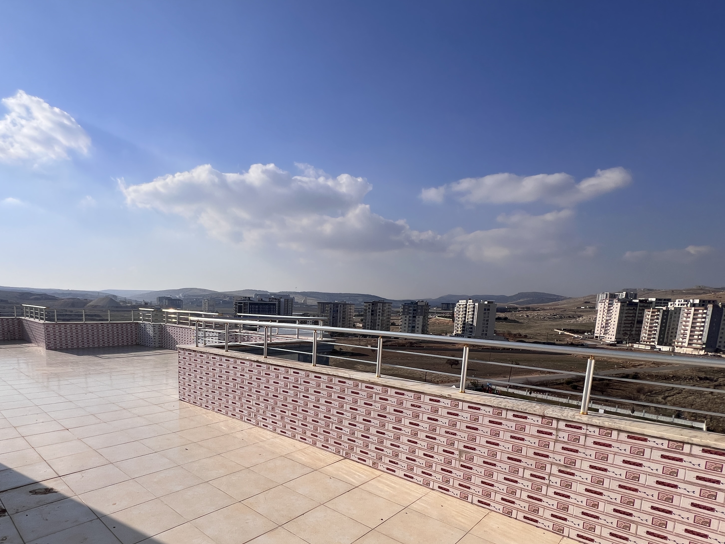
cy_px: 364
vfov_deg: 69.5
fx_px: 377
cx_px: 272
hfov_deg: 86.0
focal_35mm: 18
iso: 32
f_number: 1.8
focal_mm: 1.57
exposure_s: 1/4587
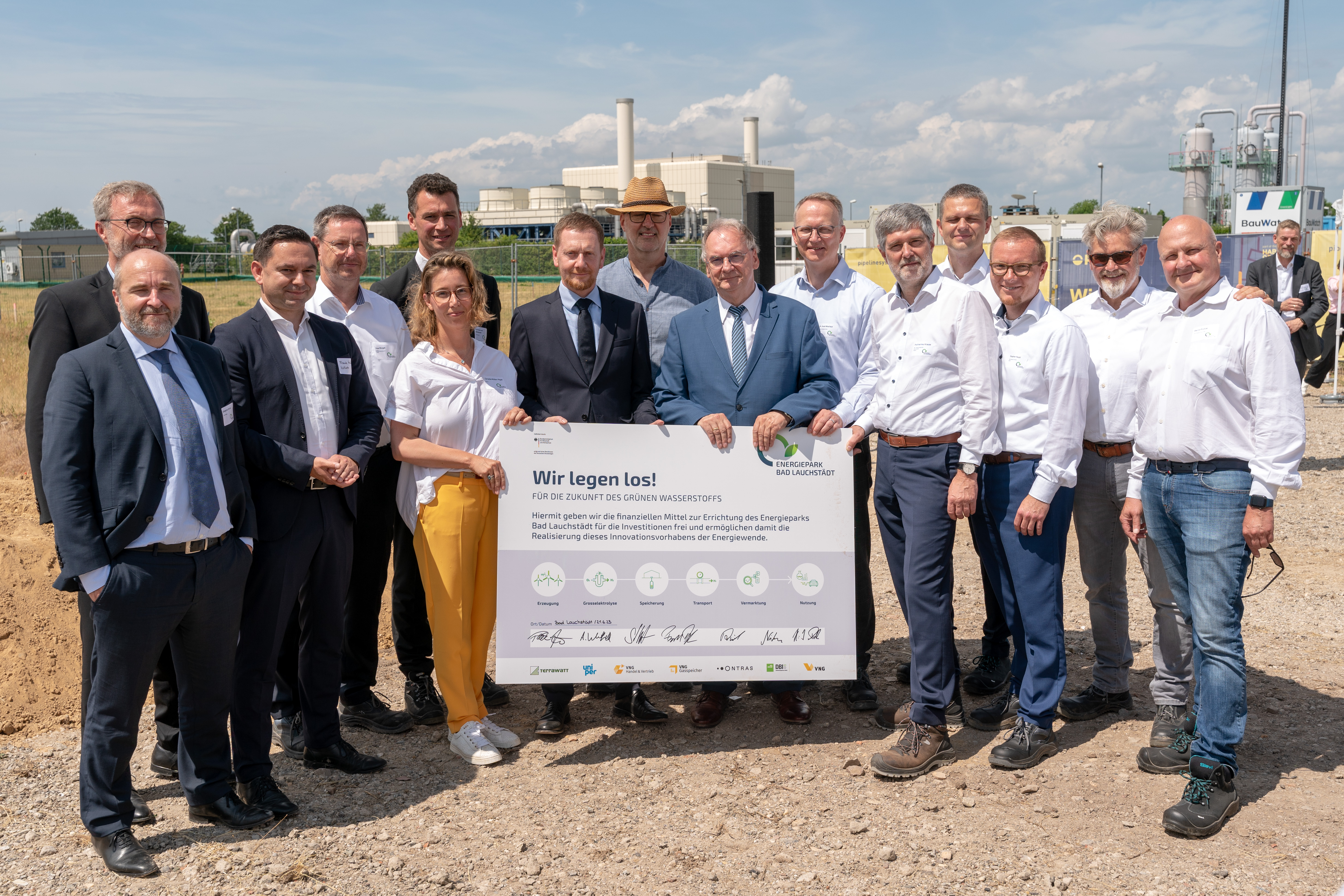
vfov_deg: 37.5
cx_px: 672
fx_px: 1321
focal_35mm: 35
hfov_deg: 53.9
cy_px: 448
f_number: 7.1
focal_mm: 35.4
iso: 125
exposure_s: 1/500
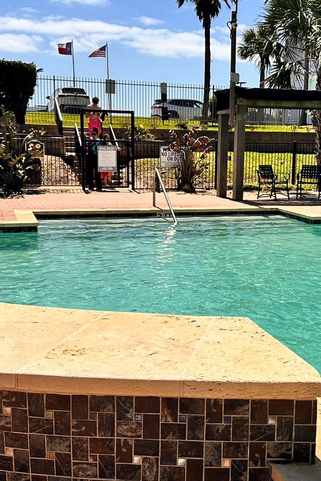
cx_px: 218
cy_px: 267
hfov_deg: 27.3
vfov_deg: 40.3
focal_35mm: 49
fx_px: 655
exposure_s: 1/8197
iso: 80
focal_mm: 6.86
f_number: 1.78
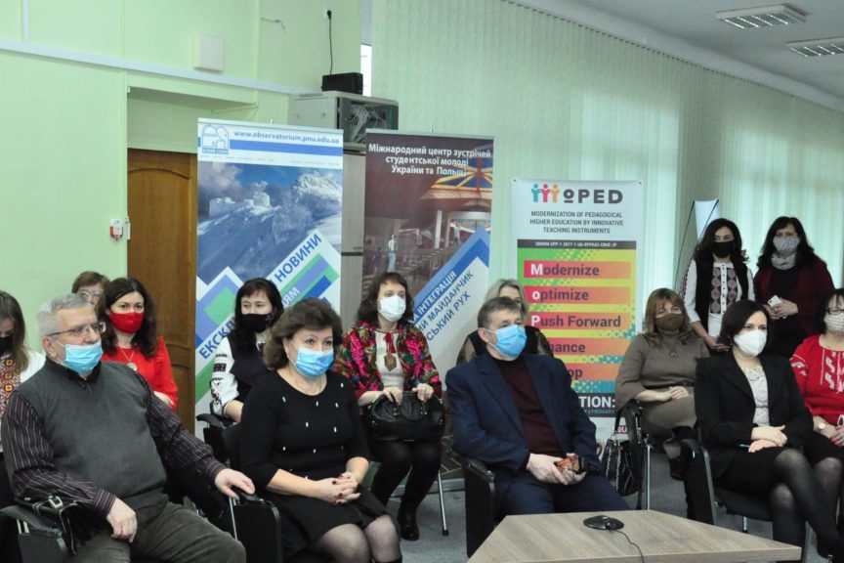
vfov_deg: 36.9
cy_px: 282
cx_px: 422
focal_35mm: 36
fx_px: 844
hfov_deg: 53.1
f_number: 8
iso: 3200
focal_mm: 24
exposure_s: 1/60
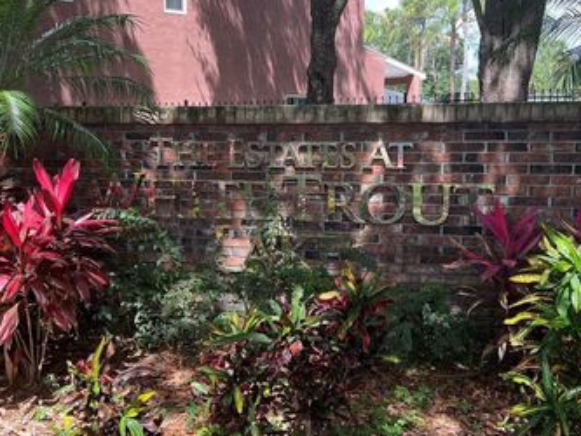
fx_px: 655
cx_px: 258
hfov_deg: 47.8
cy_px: 208
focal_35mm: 39
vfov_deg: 36.8
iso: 50
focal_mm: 5.7
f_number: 1.5
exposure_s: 1/513
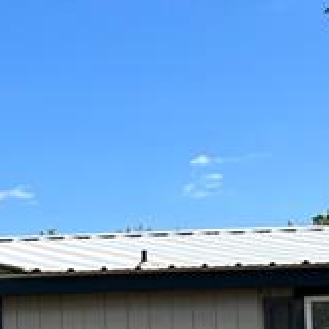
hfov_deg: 10.6
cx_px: -398
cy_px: 425
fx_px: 1570
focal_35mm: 146
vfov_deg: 11.6
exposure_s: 1/4115
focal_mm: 5.7
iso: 50
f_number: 1.5
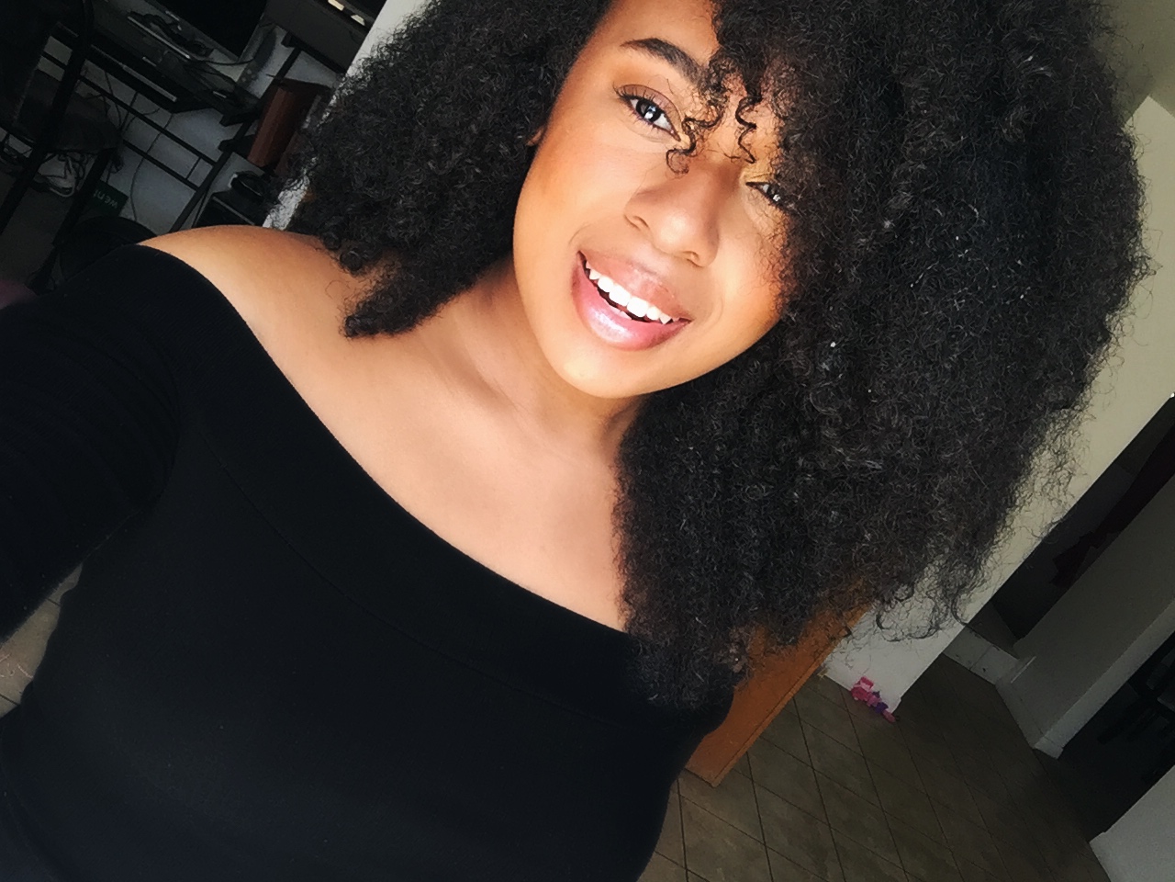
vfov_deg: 45.4
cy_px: 441
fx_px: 1052
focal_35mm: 31
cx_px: 588
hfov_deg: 58.4
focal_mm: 2.65
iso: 50
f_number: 2.2
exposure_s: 1/120
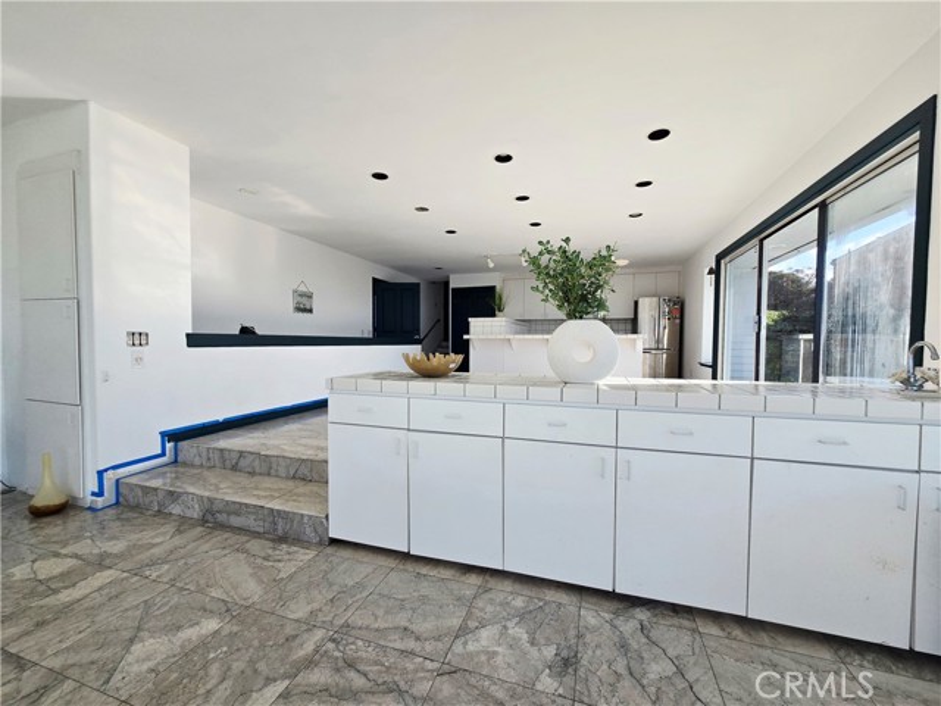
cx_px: 470
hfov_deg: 106.2
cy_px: 353
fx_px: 353
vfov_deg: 89.9
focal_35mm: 13
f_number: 2.2
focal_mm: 2.2
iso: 50
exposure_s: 1/1111
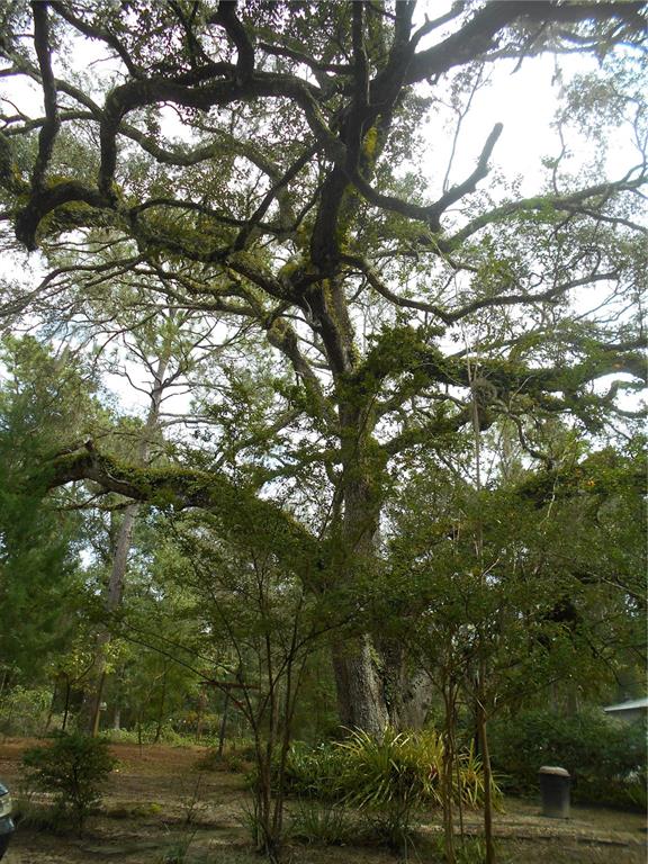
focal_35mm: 26
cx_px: 324
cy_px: 432
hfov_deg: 53.1
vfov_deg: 67.3
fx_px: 649
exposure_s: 1/250
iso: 80
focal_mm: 4.6
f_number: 3.2
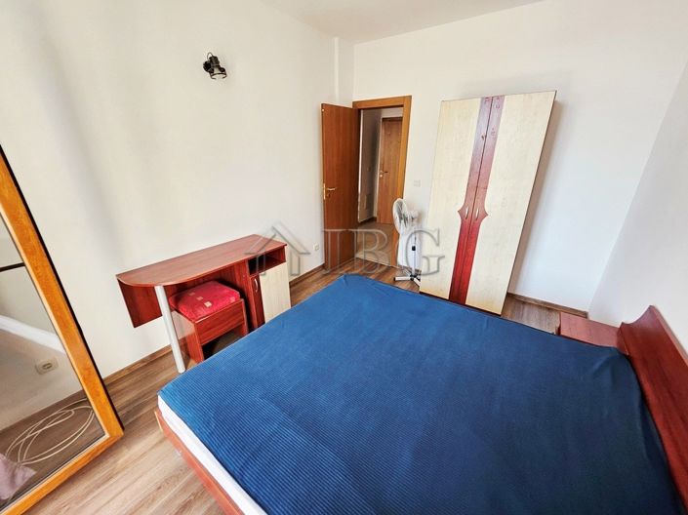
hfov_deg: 106.2
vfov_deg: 89.9
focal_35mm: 13
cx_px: 344
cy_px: 258
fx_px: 258
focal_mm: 1.7
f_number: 2.2
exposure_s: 1/50
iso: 80
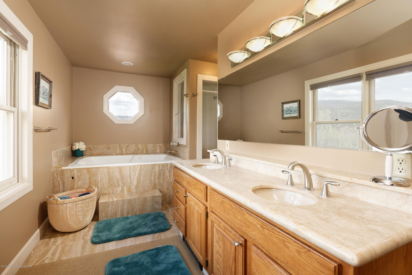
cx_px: 206
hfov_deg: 93.3
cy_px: 138
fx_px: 195
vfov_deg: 70.5
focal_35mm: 17
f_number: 6.3
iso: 400
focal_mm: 17
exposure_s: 1/200
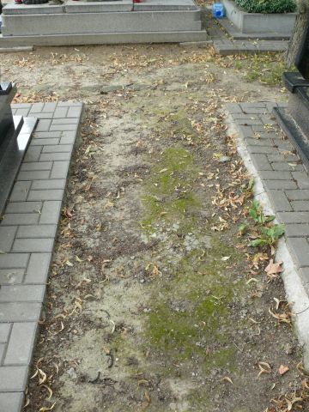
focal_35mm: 35
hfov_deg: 40.7
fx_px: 417
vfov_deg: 52.6
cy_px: 206
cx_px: 154
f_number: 3.6
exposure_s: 1/100
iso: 100
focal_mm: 7.4
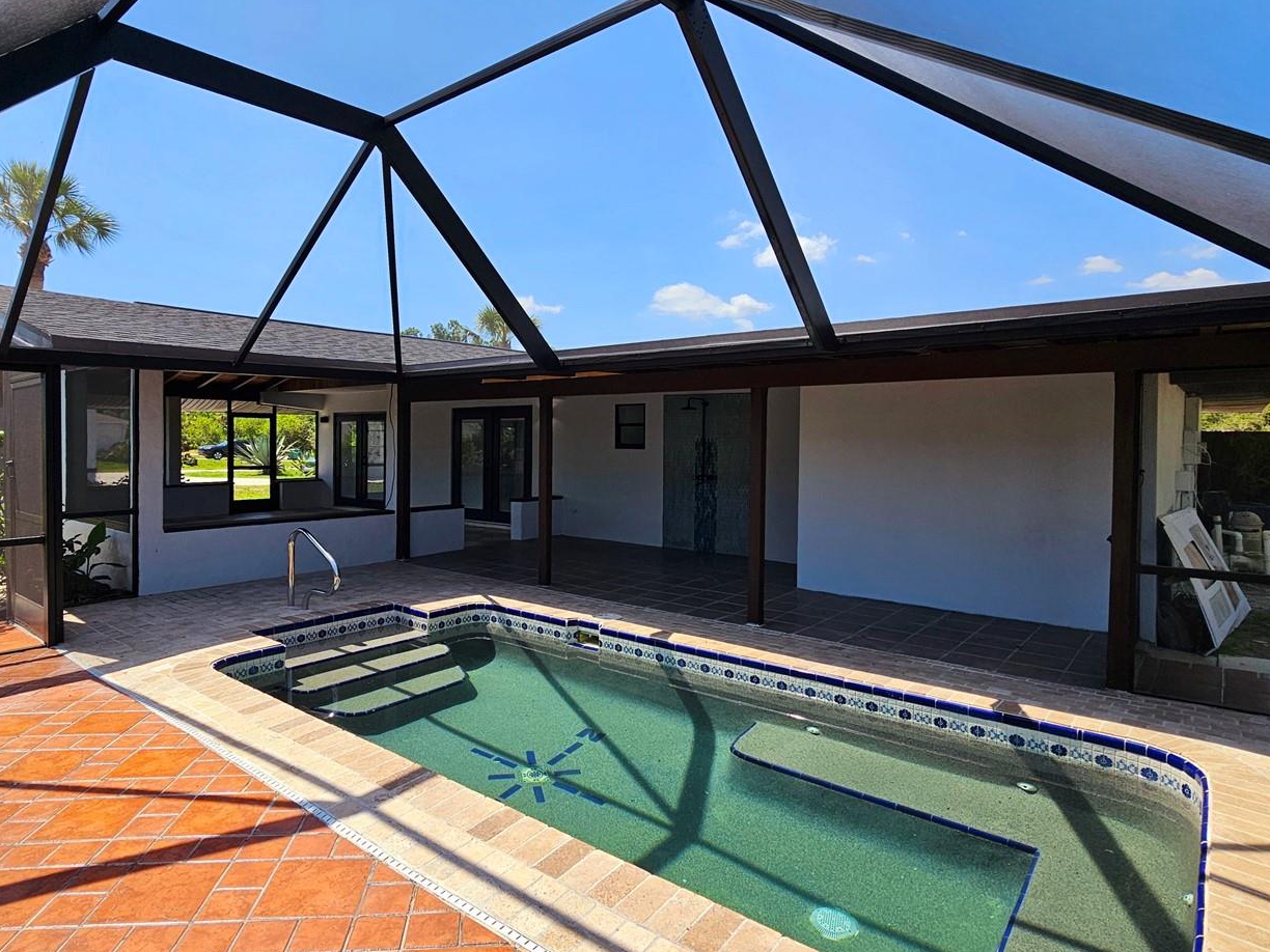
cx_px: 577
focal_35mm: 17
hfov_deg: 90.8
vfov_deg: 73.7
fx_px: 624
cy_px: 583
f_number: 2.2
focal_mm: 2.2
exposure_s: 1/1250
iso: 50
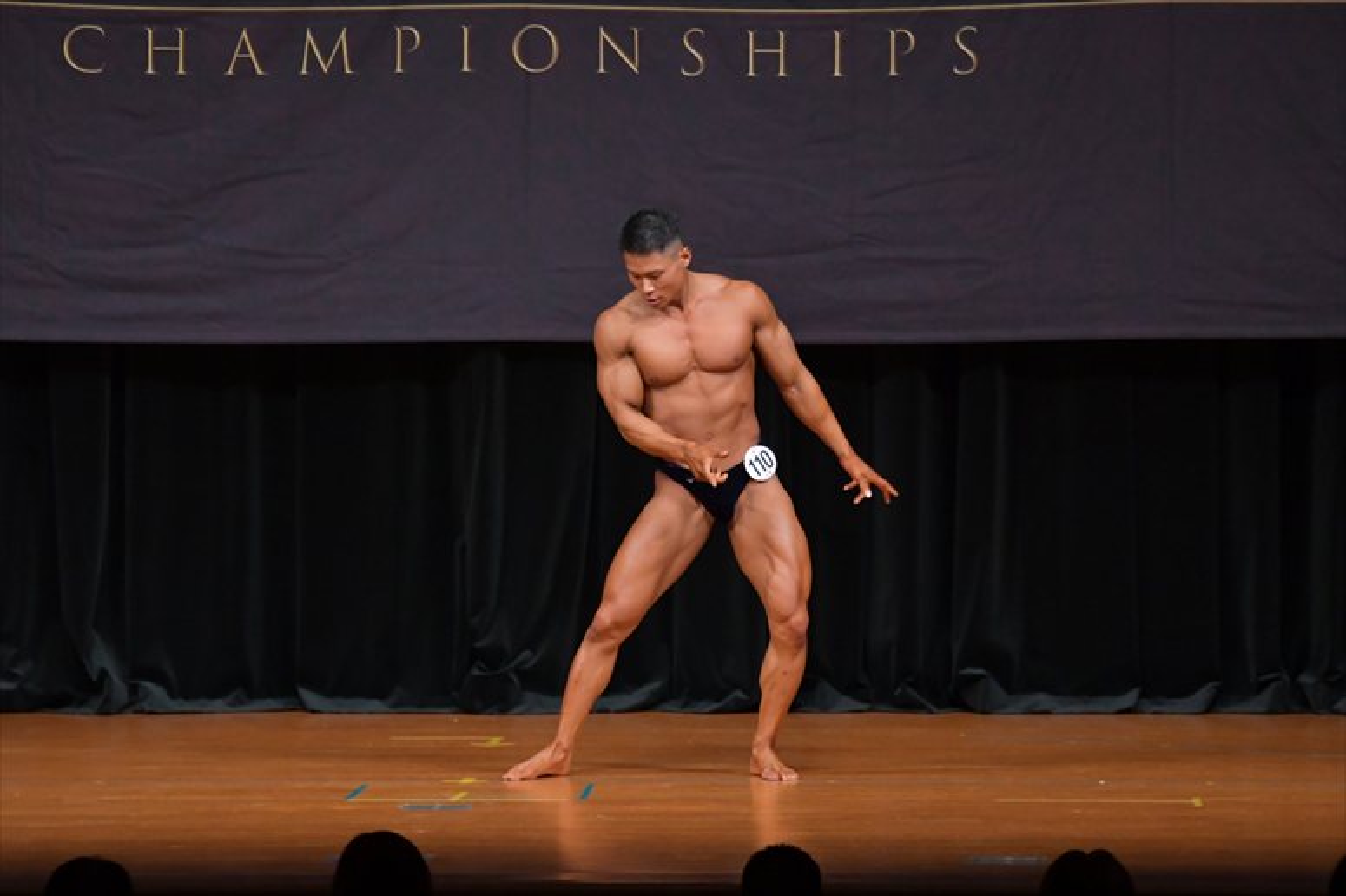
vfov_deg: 6.1
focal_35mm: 225
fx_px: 8409
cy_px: 448
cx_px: 673
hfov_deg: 9.2
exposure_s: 1/400
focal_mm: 150
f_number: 5.6
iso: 4000
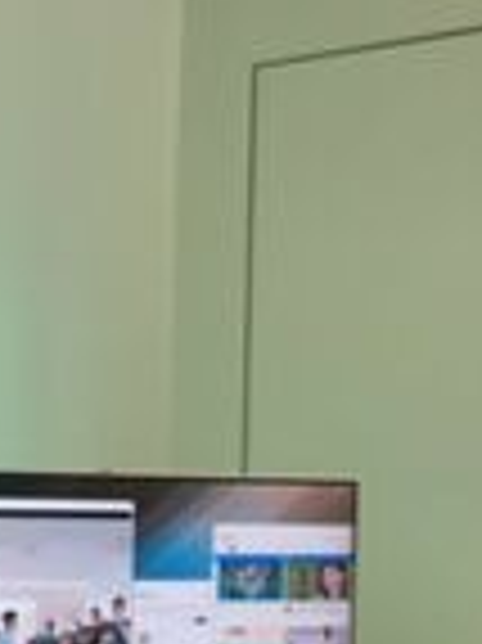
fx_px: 1636
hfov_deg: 15.6
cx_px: -212
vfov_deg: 21.7
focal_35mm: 88
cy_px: 599
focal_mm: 5.4
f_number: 1.8
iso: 80
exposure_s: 1/120
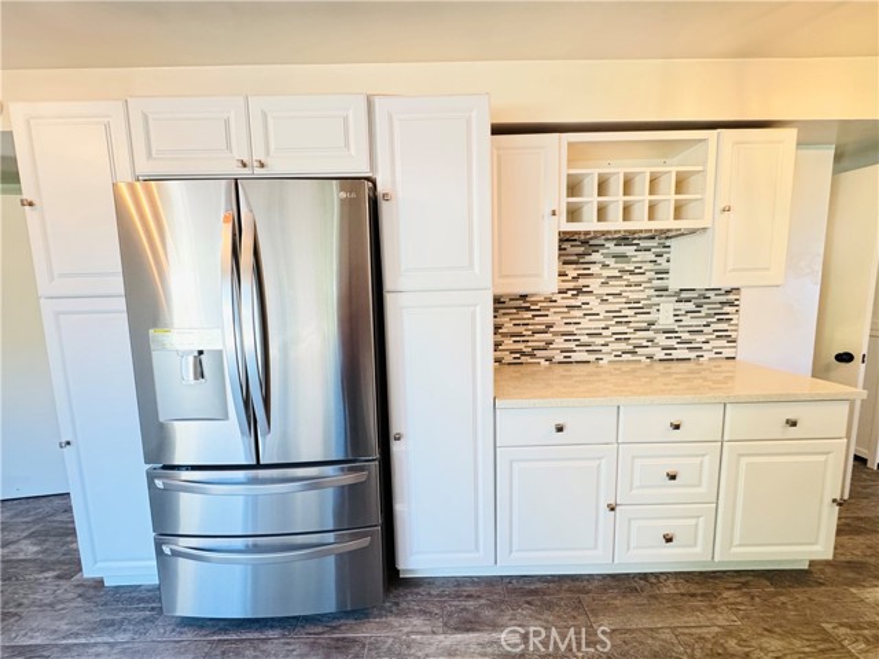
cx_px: 440
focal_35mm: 14
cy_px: 330
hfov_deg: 102.1
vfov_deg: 85.7
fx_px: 356
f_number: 2.2
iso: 320
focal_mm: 2.22
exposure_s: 1/60
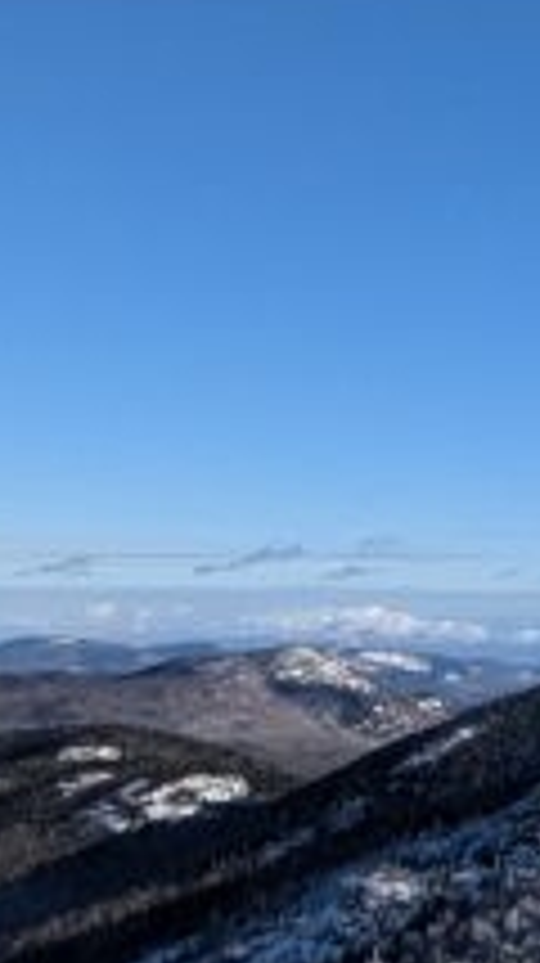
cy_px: 580
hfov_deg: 15.7
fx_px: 1863
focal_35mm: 73
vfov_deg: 28.9
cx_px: 698
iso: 53
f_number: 2.2
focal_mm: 1.85
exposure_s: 1/2294
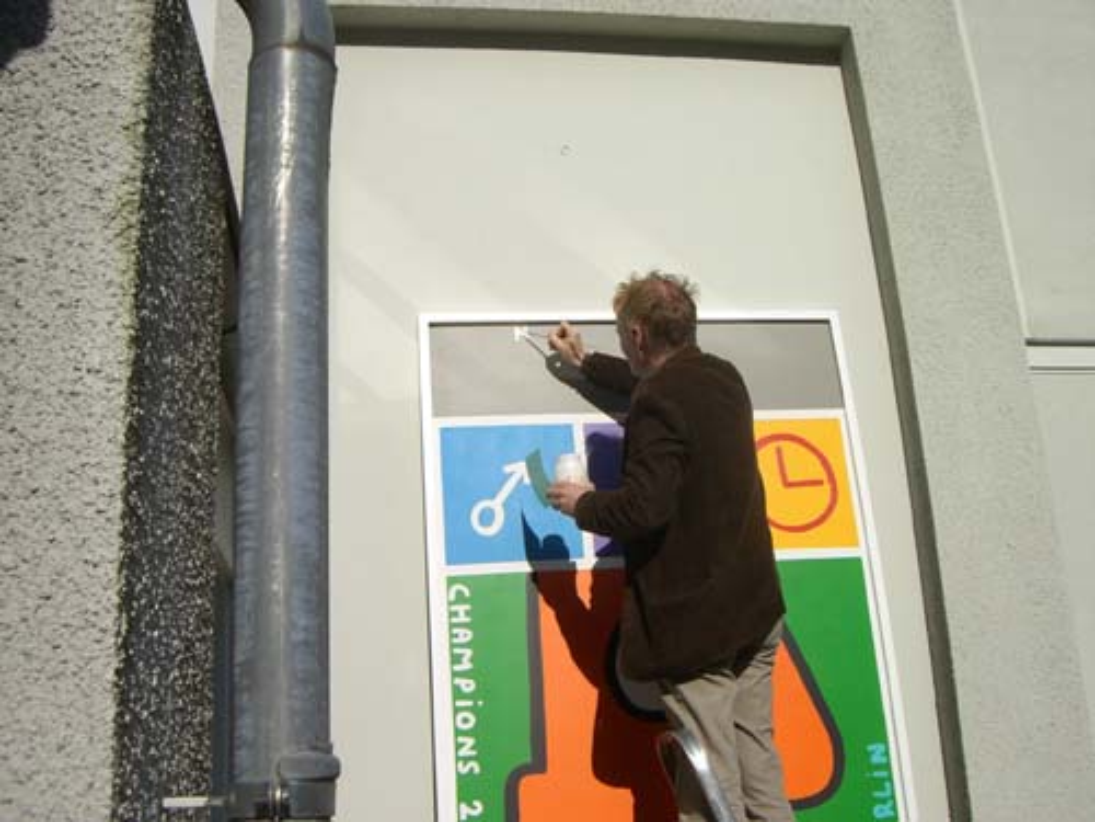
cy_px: 411
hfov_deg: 49.0
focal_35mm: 38
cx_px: 548
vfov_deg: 37.7
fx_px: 1202
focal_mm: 6.2
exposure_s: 1/2000
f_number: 4.3
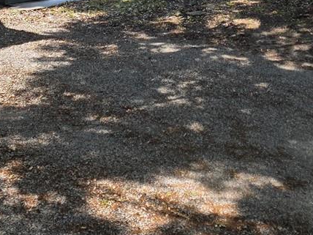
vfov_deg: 15.7
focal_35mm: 86
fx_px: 778
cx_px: 178
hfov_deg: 22.7
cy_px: -121
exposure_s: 1/3891
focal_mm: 6.3
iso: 80
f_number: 1.7
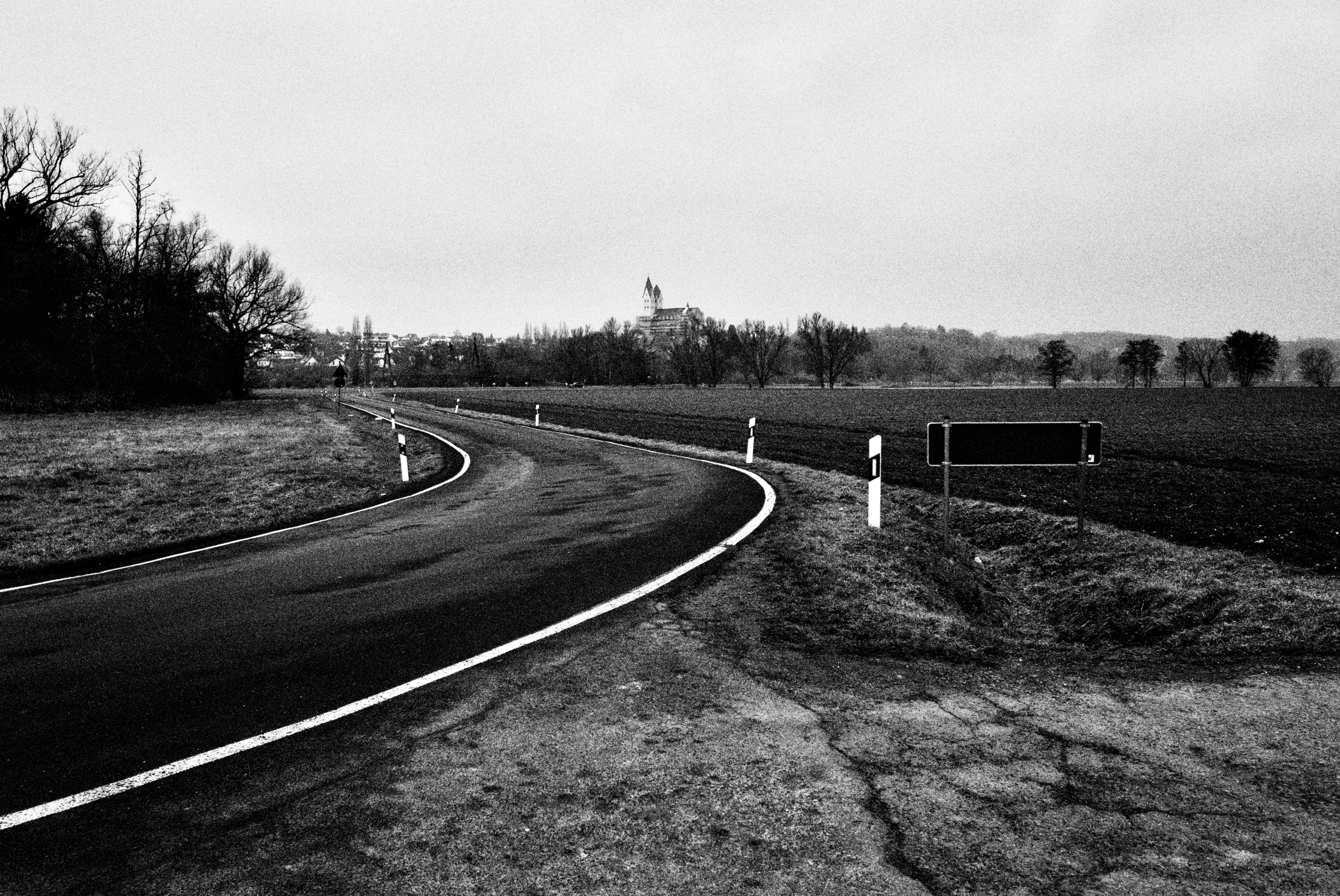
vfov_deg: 46.5
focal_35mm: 28
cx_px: 670
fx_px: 1043
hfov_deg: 65.4
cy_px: 448
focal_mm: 28
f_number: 4.5
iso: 200
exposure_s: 1/400
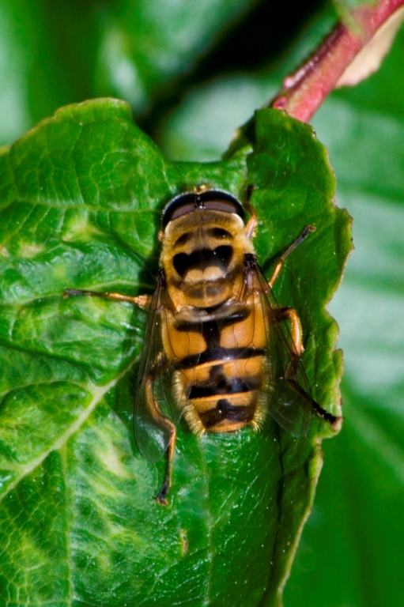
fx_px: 10113
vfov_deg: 3.4
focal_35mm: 600
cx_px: 202
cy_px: 304
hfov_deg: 2.3
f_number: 27
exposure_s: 1/250
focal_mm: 400
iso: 400
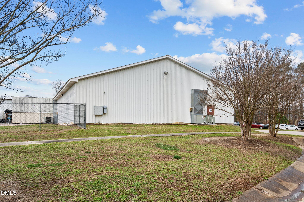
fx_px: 253
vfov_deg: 43.5
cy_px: 101
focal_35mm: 30
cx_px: 152
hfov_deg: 62.0
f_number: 6.3
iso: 400
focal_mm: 30
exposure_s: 1/400
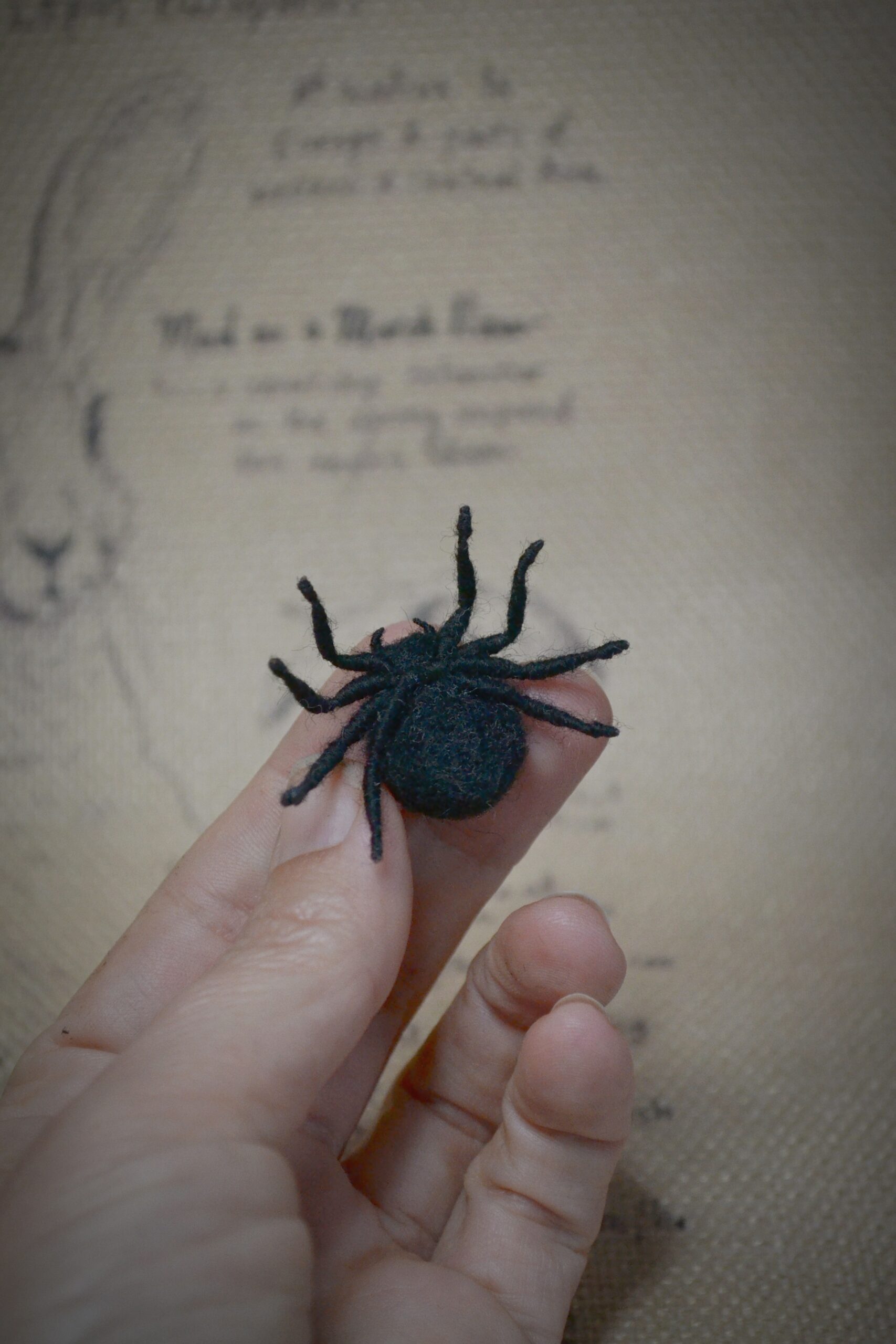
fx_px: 2799
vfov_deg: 27.0
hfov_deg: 18.2
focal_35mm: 75
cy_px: 672
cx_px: 448
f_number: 5.6
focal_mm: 50
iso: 800
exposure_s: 1/320
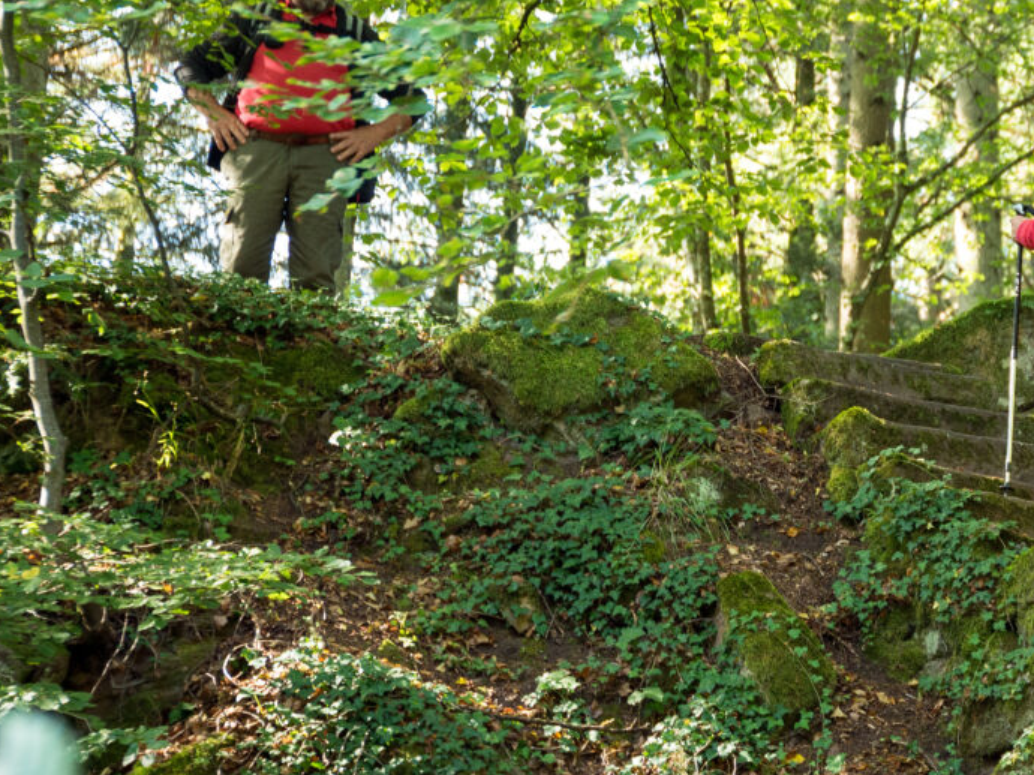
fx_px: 4957
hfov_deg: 11.6
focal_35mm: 166
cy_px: 429
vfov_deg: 8.9
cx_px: 1383
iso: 800
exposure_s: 1/125
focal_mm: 62
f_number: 4
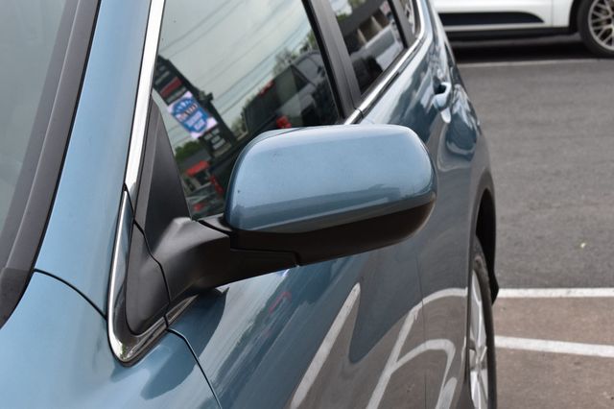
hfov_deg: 24.6
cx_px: 307
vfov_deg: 16.5
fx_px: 1406
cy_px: 204
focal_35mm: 82
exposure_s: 1/160
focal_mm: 55
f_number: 10
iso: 400
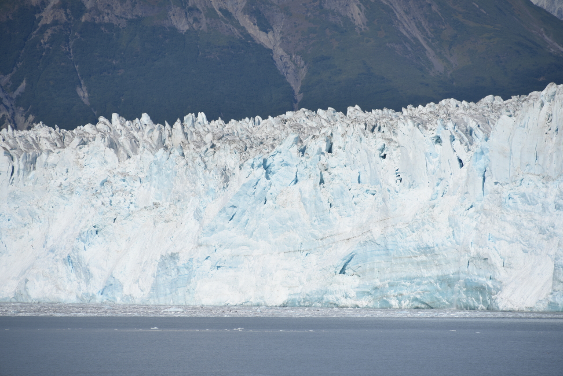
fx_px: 4692
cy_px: 188
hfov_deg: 6.9
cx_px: 282
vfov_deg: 4.6
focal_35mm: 300
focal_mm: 300
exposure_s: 1/640
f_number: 9
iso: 100
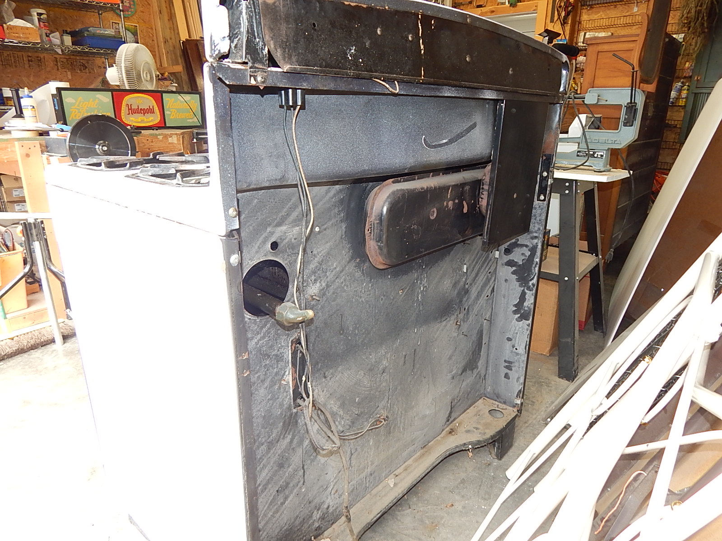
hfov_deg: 76.4
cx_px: 361
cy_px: 270
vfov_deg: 61.1
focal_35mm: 22
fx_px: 459
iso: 125
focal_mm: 4
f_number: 3
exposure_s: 1/30
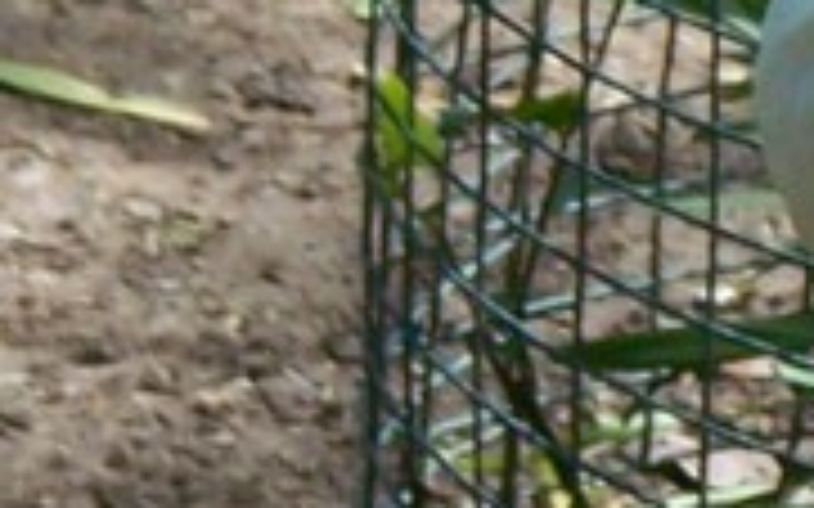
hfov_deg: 2.4
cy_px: 488
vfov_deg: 1.5
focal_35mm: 878
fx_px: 19472
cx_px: 1381
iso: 80
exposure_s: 1/500
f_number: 3.2
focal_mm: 19.4
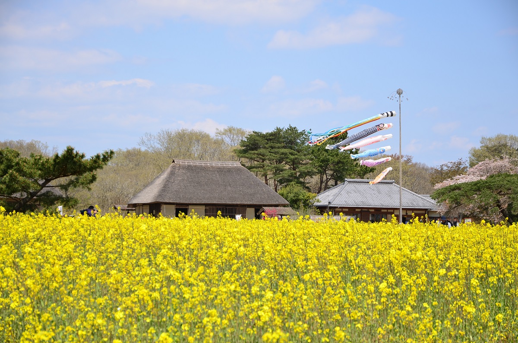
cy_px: 172
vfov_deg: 16.2
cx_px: 259
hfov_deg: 24.2
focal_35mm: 84
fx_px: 1206
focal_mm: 56
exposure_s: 1/500
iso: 100
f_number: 5.3
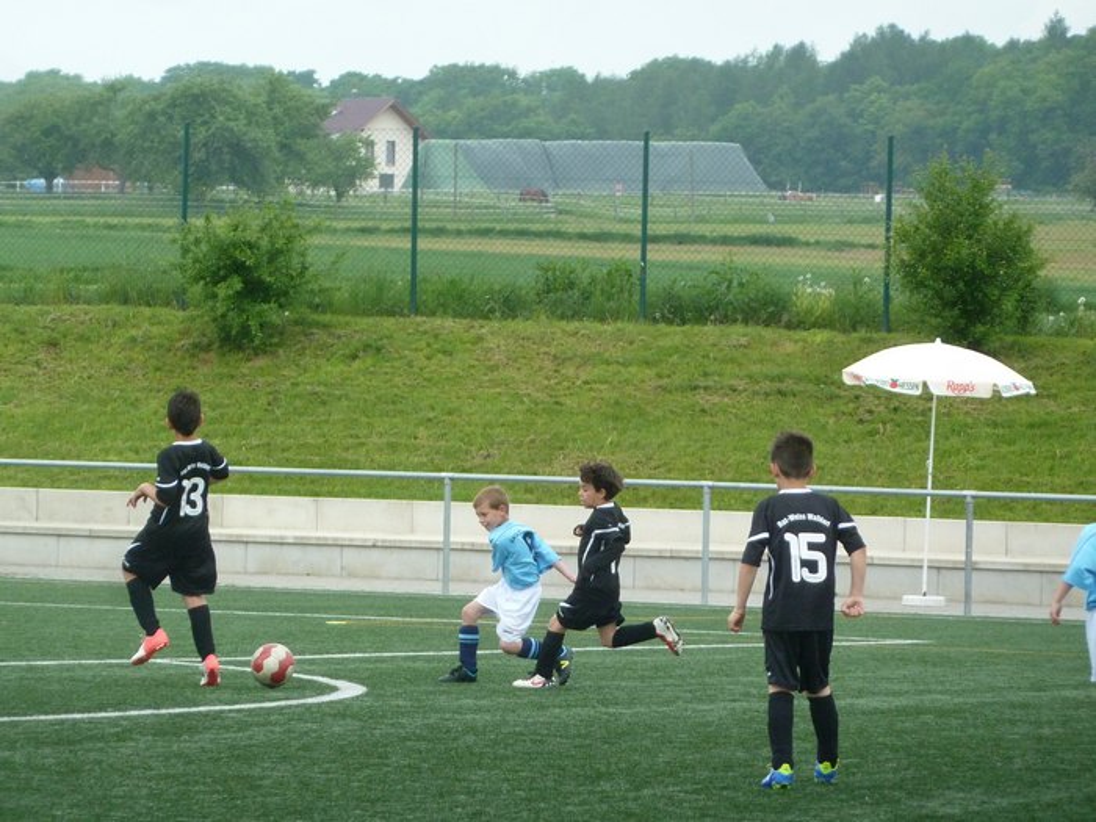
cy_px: 411
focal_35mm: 260
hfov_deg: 7.6
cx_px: 548
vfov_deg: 5.7
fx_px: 8232
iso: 320
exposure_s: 1/500
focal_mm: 42.6
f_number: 4.7
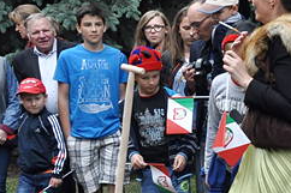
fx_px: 767
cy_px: 188
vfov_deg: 14.2
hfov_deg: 18.5
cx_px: 461
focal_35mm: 95
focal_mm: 18
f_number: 10
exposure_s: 1/640
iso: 1250
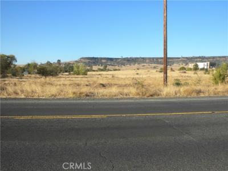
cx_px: 114
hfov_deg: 50.1
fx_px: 244
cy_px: 86
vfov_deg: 38.7
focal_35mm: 37
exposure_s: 1/74.5
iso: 64
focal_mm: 6.6
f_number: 10
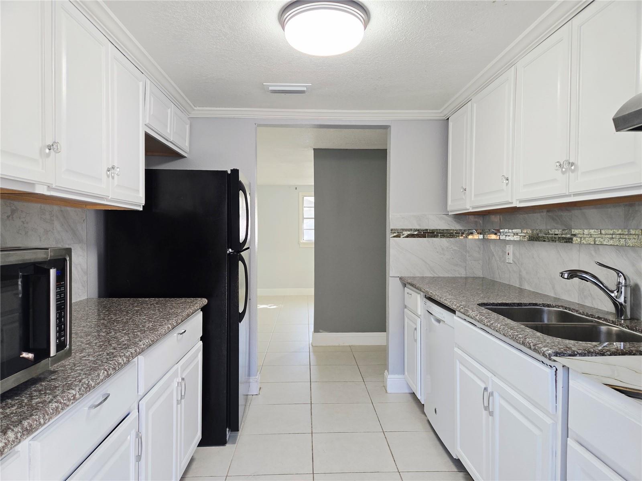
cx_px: 321
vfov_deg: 58.9
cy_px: 240
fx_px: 427
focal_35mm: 23
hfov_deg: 73.9
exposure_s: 1/120
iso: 100
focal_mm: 5.4
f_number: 1.8
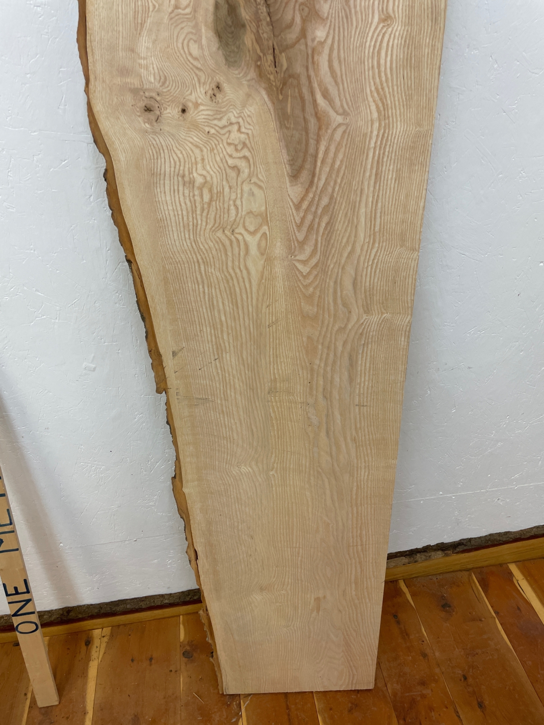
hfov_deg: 53.1
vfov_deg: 67.3
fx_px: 545
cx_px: 272
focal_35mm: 26
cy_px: 362
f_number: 1.6
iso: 100
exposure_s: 1/100
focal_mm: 4.2
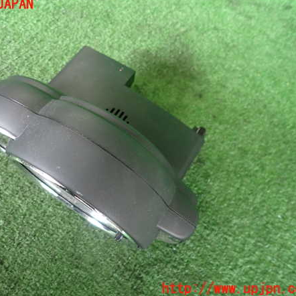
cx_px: 113
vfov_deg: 54.0
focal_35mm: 30
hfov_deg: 53.5
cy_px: 147
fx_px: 290
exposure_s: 1/50
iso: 200
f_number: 2
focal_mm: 4.5
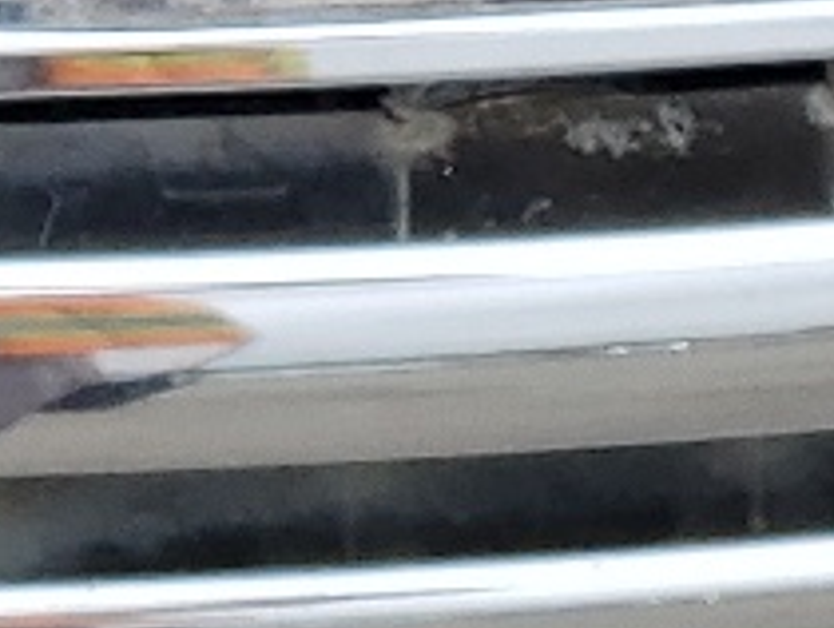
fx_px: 4776
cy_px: -1244
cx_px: -496
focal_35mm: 198
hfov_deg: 9.6
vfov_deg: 6.8
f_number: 1.5
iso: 50
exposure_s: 1/833
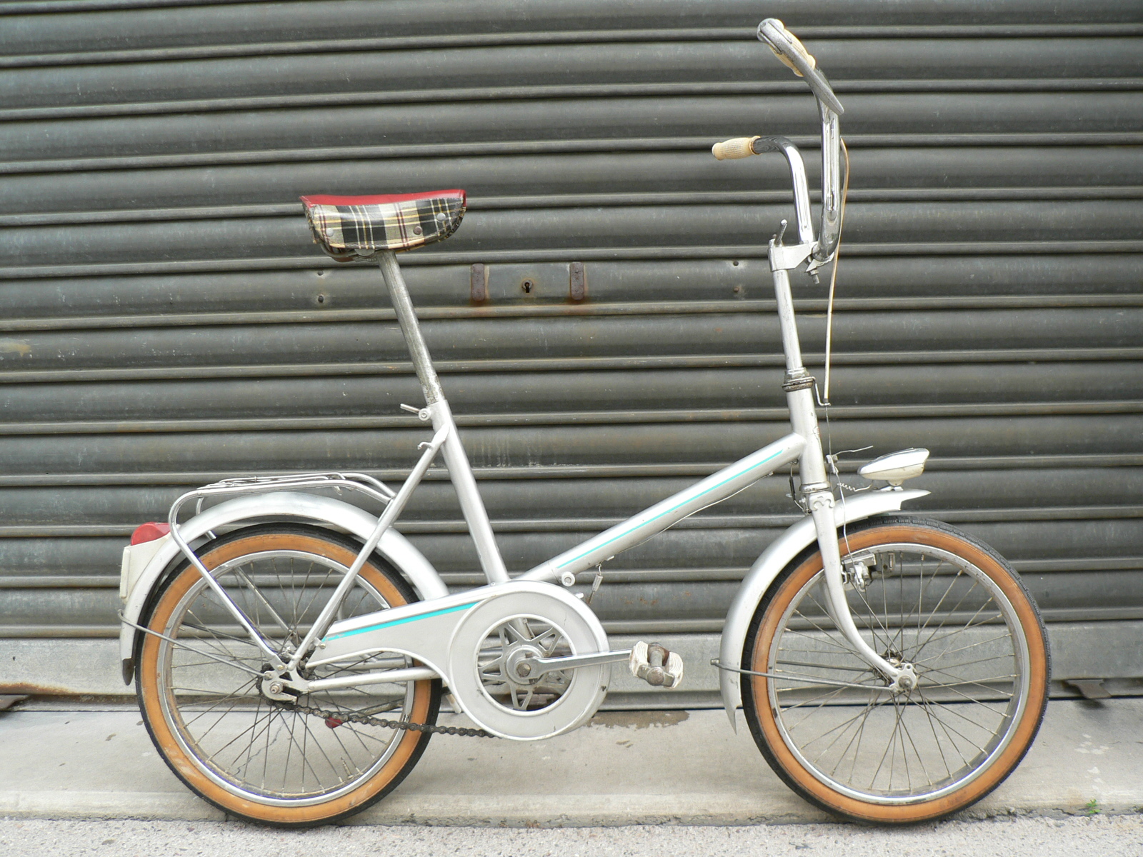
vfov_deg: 39.7
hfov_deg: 51.4
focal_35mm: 36
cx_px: 572
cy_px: 428
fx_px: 1189
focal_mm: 6
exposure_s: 1/80
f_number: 3.2
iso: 80
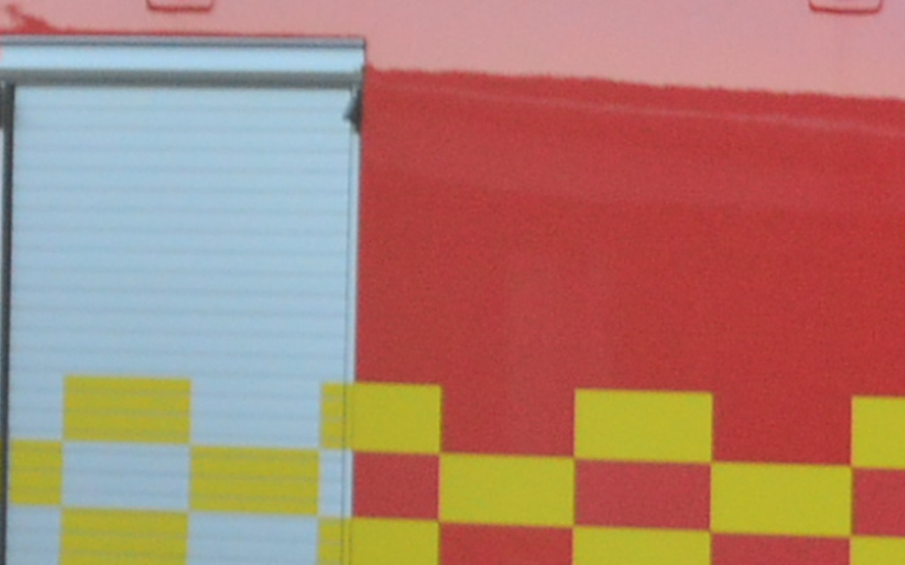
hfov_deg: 3.6
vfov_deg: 2.3
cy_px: 147
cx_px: 1815
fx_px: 14226
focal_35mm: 577
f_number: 5
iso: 360
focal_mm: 50
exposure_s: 1/80
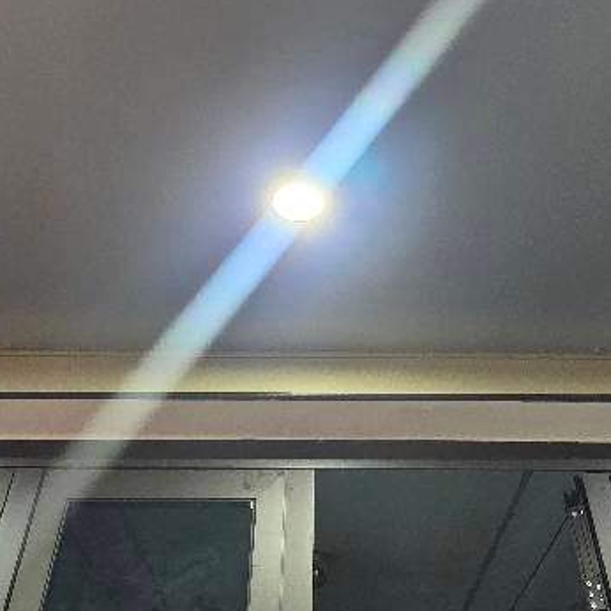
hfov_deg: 48.4
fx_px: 679
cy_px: 191
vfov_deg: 47.4
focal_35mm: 34
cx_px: 321
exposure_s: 1/50
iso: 250
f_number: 2.2
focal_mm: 2.2
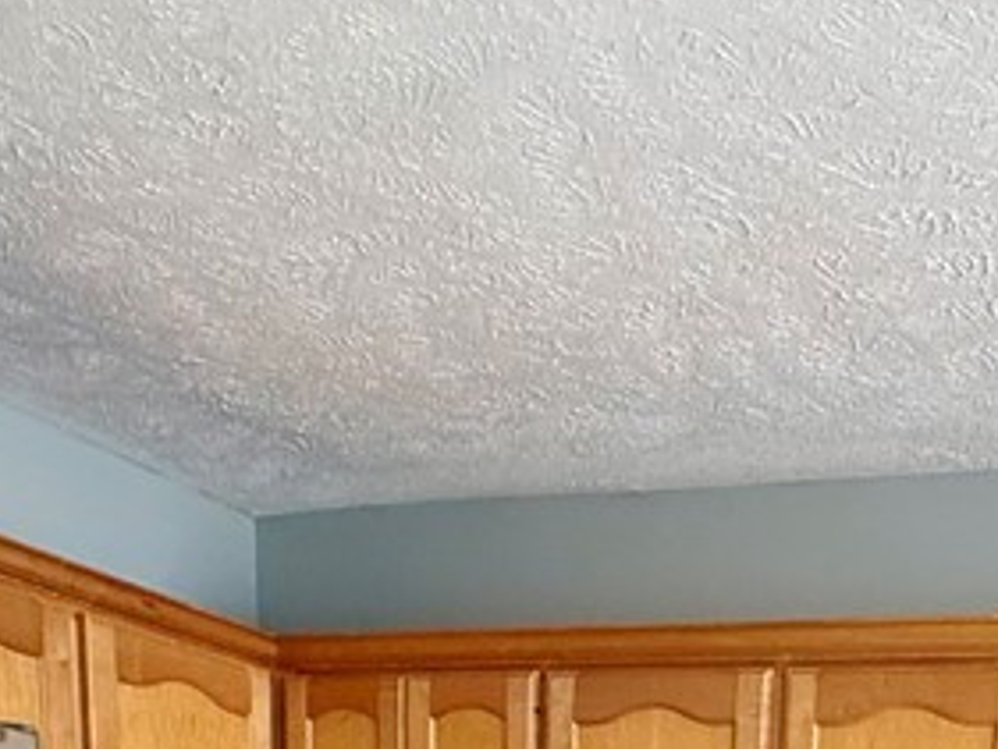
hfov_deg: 36.0
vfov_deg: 20.5
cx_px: 824
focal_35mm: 51
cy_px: 1338
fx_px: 1471
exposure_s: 1/99
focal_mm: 2.22
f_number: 2.2
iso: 320
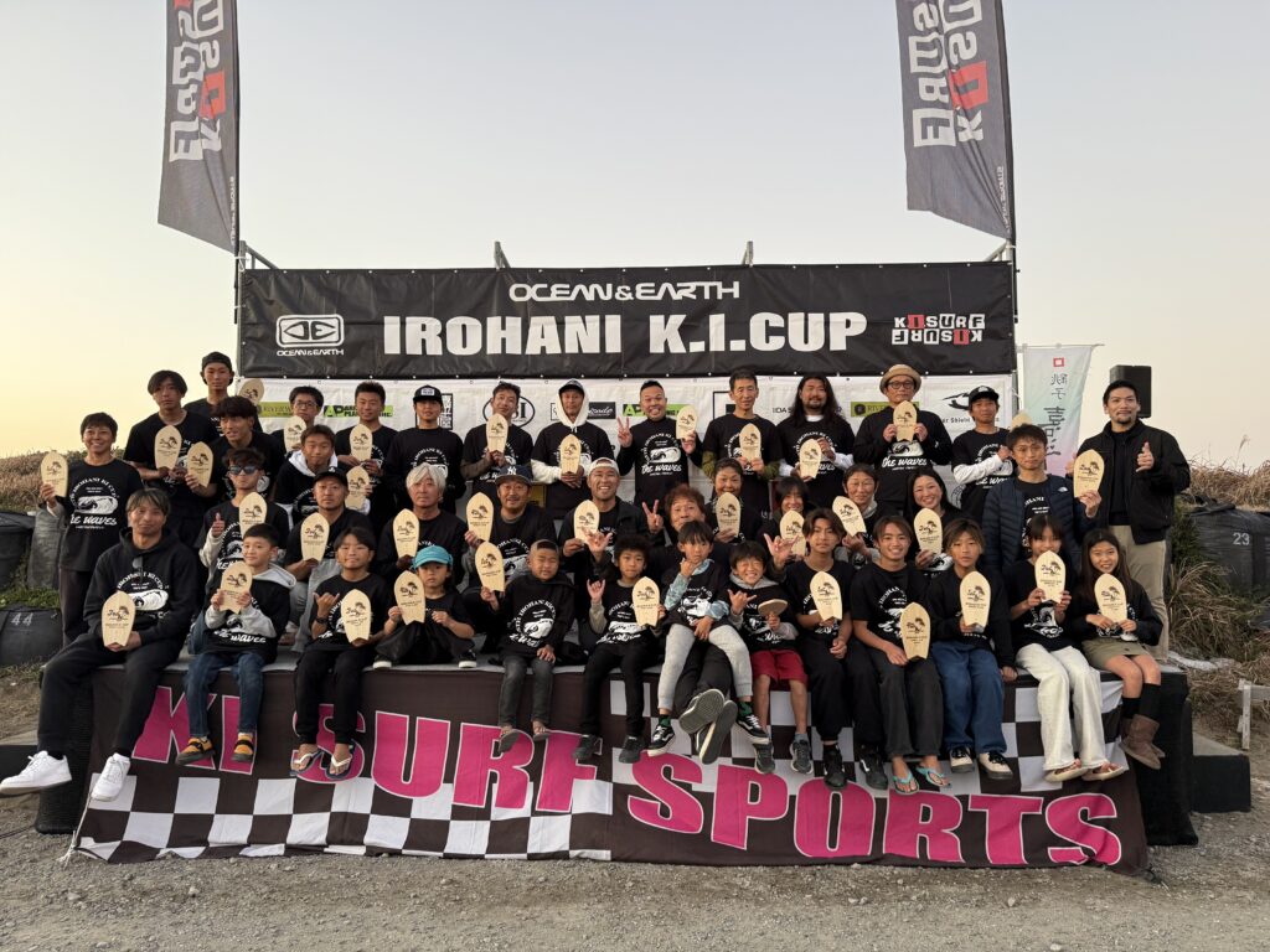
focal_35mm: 24
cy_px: 476
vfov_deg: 56.8
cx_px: 635
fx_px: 881
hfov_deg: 71.6
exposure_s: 1/93
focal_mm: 6.76
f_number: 1.78
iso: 200
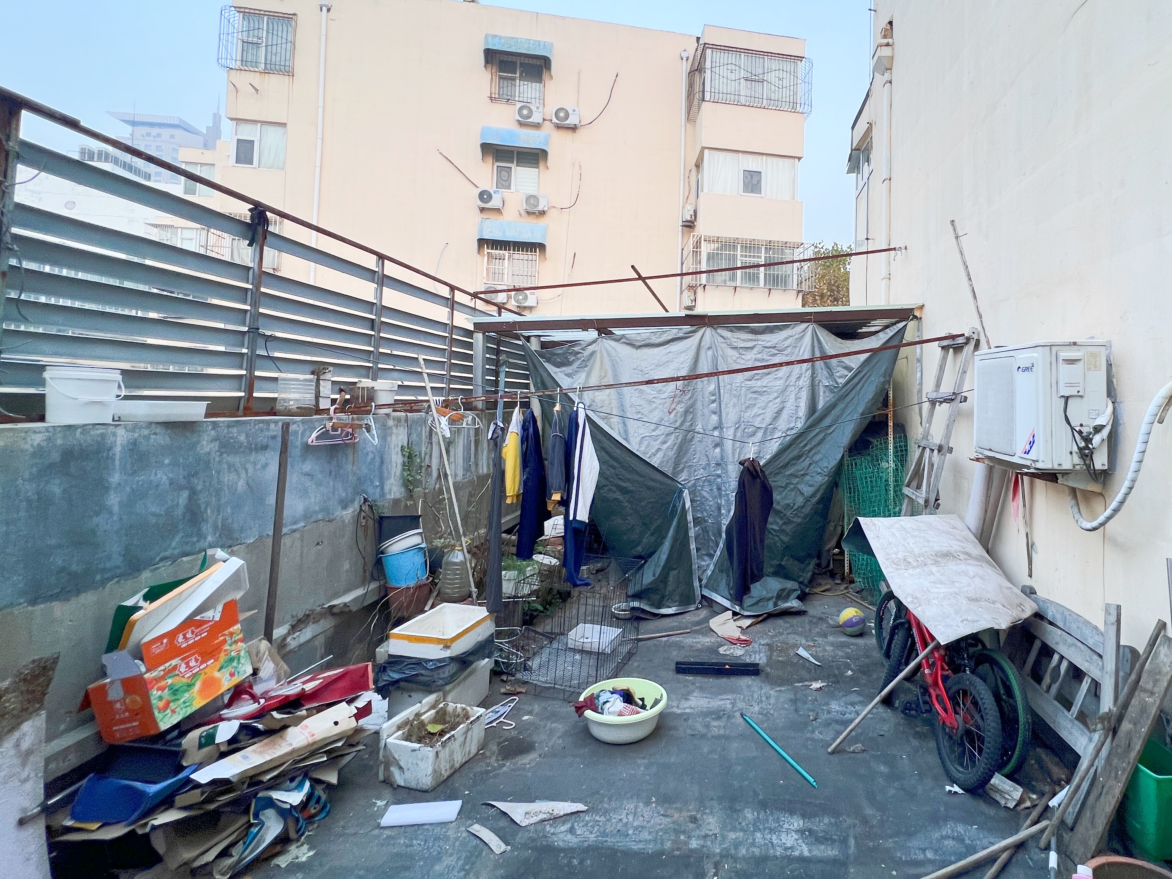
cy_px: 381
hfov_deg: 89.5
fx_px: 576
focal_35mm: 17
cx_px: 721
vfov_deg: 74.4
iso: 100
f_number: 1.8
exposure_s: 1/99
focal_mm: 1.57
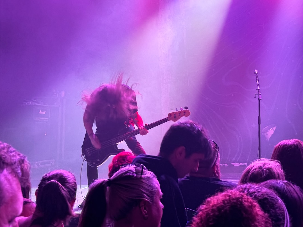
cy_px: 96
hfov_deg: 33.8
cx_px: 159
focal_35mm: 57
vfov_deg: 25.6
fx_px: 499
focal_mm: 6.76
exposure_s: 1/34
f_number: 1.78
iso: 250
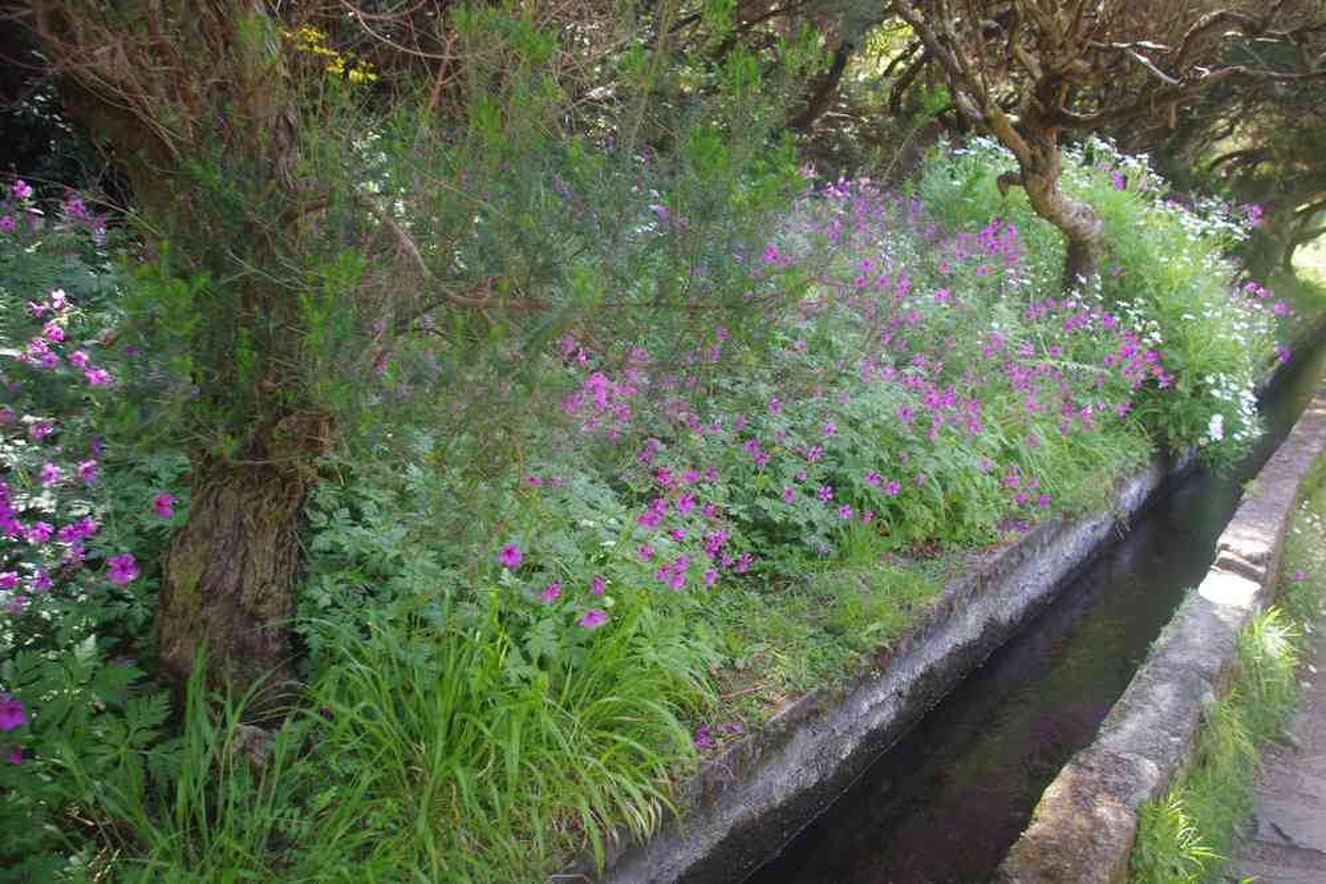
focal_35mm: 27
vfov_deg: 47.9
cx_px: 663
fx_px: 994
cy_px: 442
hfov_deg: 67.4
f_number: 5.6
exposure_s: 1/40
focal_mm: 18
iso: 800
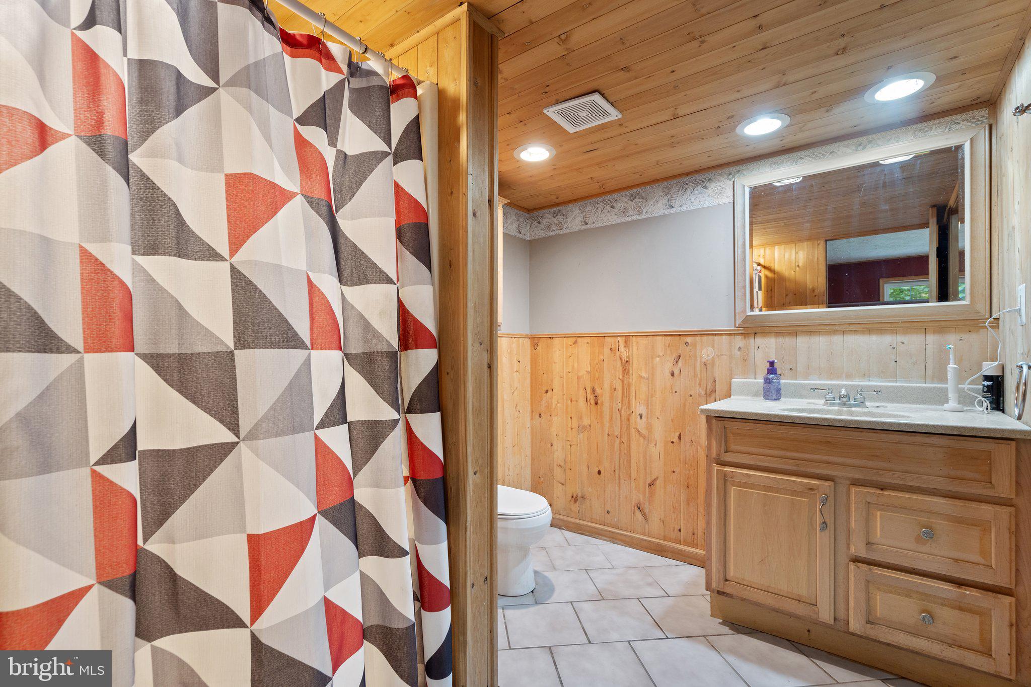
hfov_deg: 96.7
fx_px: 458
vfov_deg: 73.7
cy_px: 344
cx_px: 516
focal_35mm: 16
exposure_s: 1.3
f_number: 8
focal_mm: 16
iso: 500
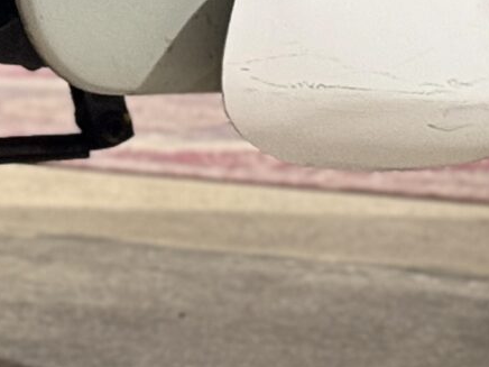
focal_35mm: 282
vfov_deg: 5.2
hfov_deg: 6.7
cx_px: -564
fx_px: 3984
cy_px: -240
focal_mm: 6.76
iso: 250
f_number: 1.78
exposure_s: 1/33
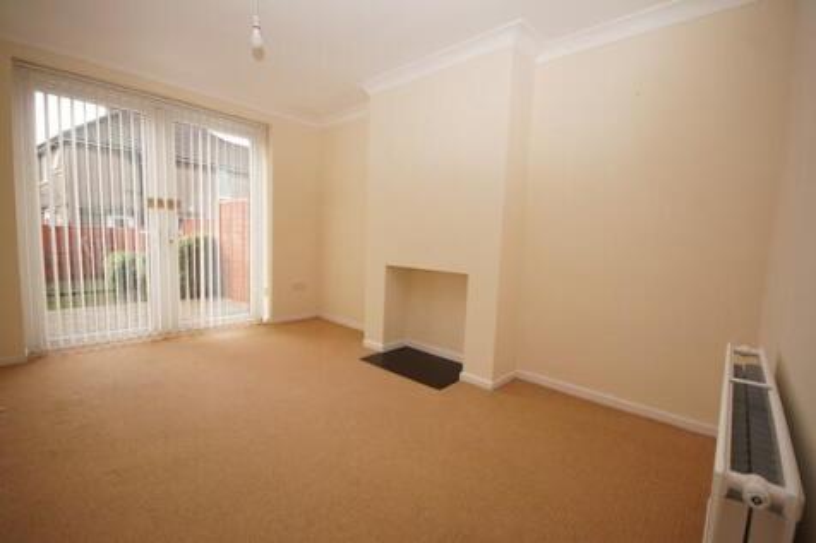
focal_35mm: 15
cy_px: 272
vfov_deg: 77.3
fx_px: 340
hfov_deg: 100.4
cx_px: 408
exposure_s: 1/60
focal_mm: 10
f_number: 5
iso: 100
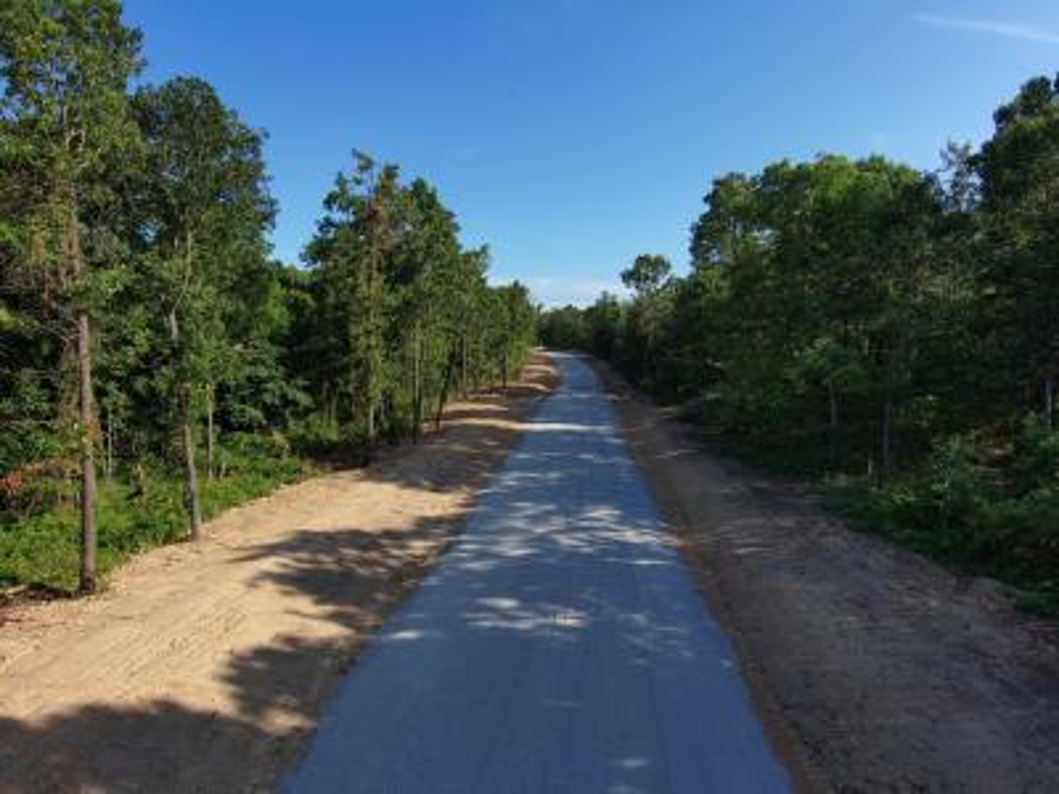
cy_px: 397
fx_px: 642
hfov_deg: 79.0
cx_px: 530
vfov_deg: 63.4
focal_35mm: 21
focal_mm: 3.7
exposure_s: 1/842
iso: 100
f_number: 2.8
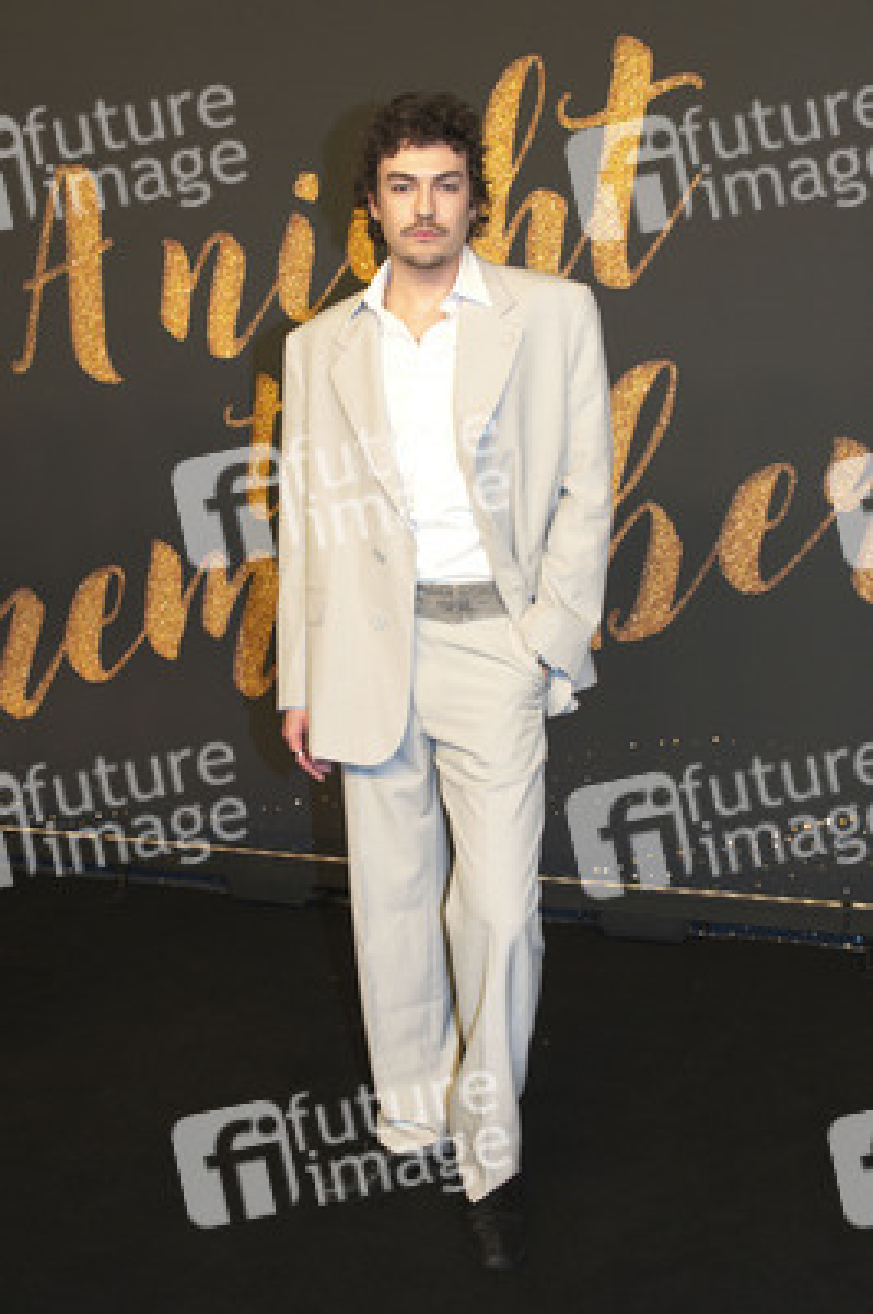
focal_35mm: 27
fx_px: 984
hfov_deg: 47.9
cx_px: 436
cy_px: 657
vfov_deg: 67.4
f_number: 5.6
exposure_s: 1/250
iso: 800
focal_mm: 27
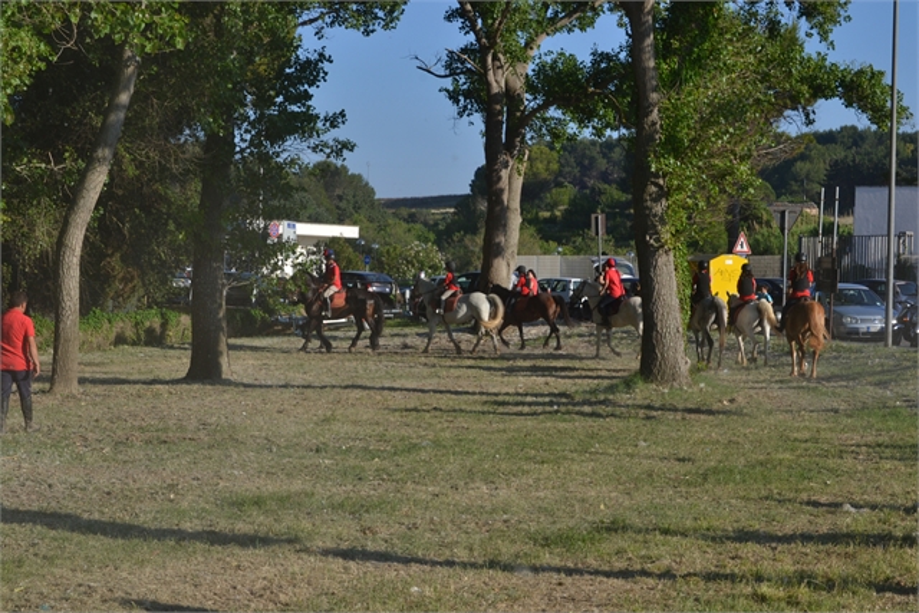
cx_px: 460
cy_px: 306
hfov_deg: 24.6
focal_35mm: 82
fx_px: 2106
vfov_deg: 16.6
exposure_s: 1/200
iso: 200
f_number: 13
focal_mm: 55
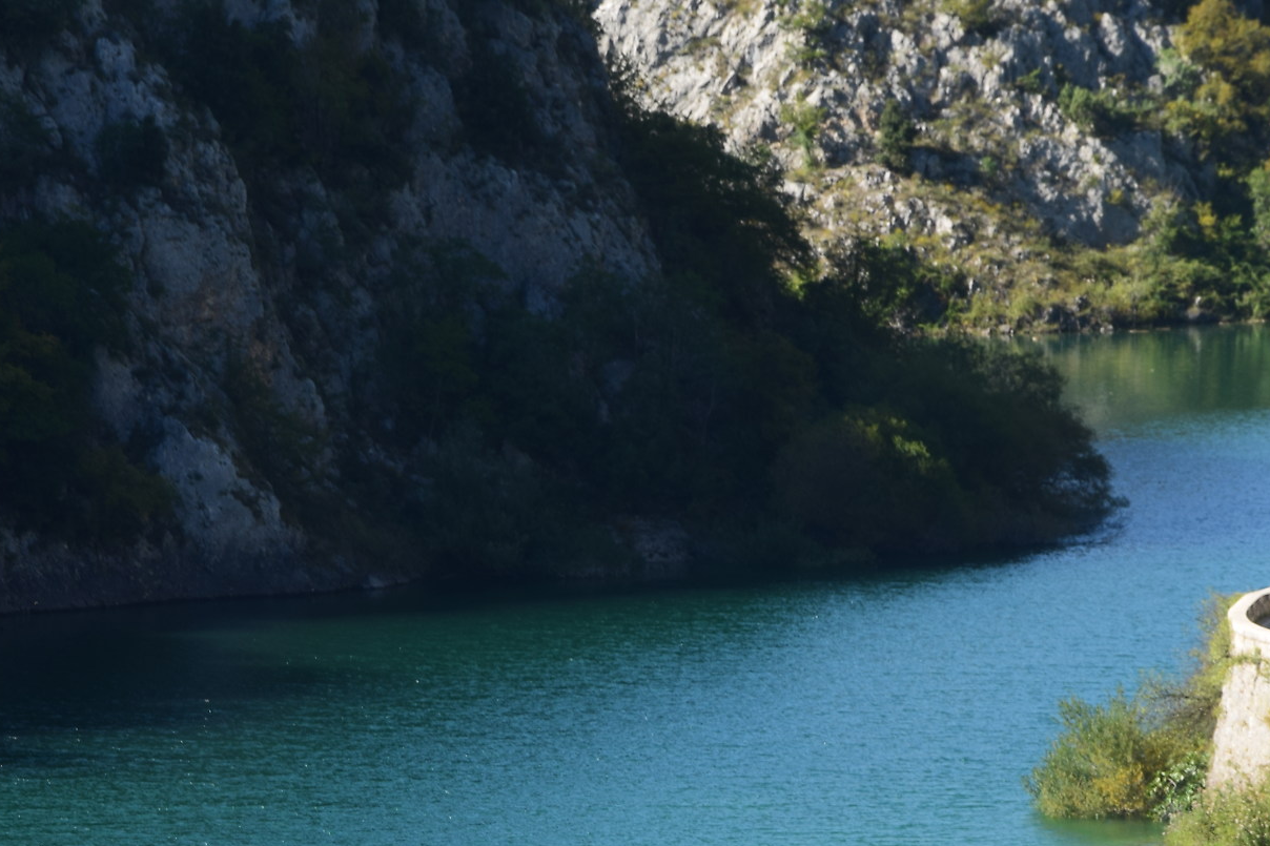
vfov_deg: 4.4
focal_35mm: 313
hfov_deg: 6.6
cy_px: 631
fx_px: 11039
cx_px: 525
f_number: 8
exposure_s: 1/100
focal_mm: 105
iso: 100
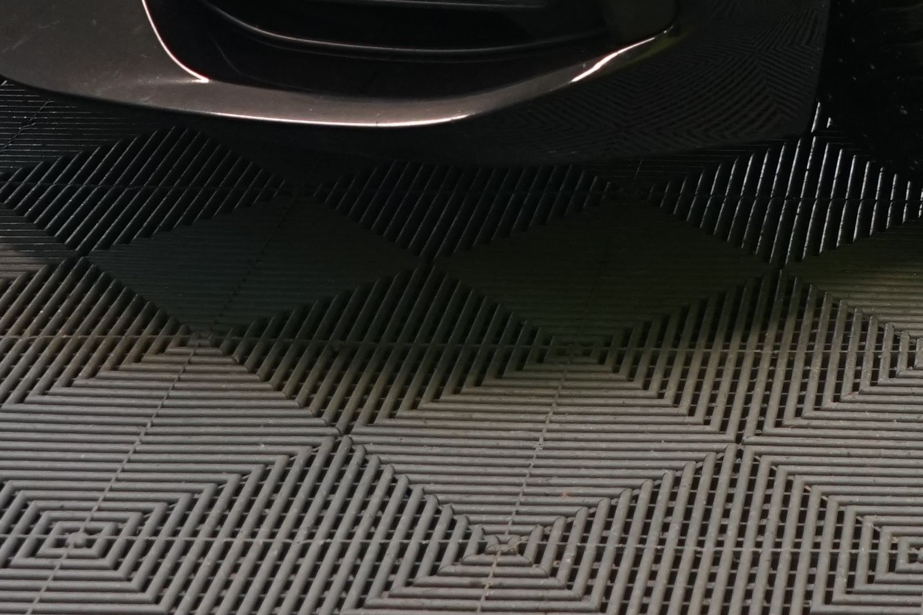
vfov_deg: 11.6
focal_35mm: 109
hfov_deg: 17.9
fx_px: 2794
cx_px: 1077
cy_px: -516
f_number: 4.5
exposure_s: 1/30
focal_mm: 29
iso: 1000
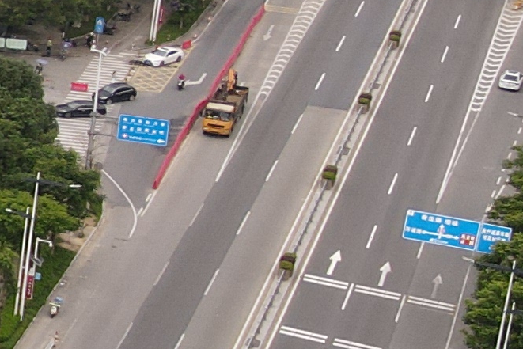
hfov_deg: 10.7
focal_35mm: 151
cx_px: -888
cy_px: 78
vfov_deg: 9.1
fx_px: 2194
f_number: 2.8
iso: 100
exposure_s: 1/400
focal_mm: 4.5
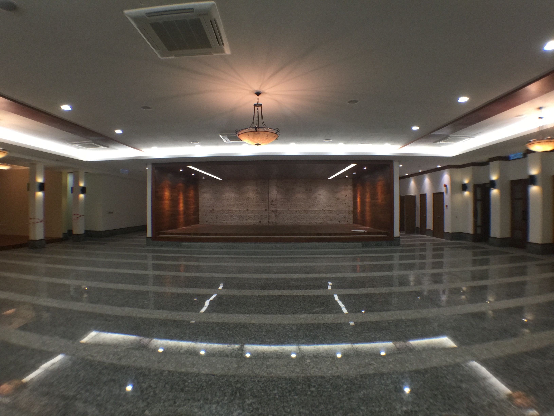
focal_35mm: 29
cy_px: 208
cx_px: 277
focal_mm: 4.15
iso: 50
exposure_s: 1/33
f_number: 2.2
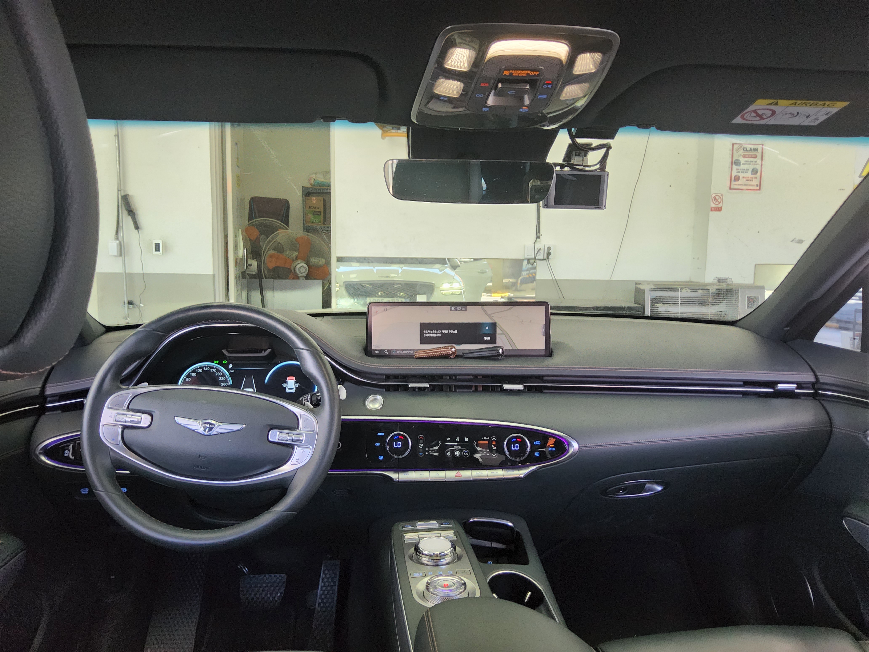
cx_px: 434
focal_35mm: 25
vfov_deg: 54.9
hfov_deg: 69.4
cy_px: 326
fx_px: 628
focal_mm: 3.08
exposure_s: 1/120
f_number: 2
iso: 250
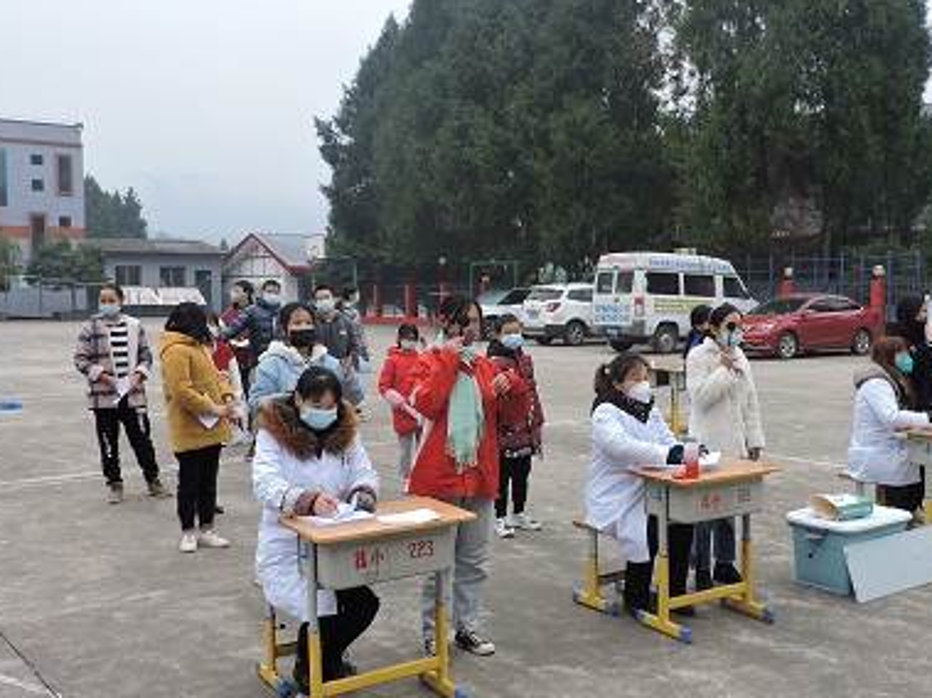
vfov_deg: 37.7
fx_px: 1023
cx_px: 602
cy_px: 347
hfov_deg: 48.4
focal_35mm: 38
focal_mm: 4.3
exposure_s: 1/60
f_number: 3
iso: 100
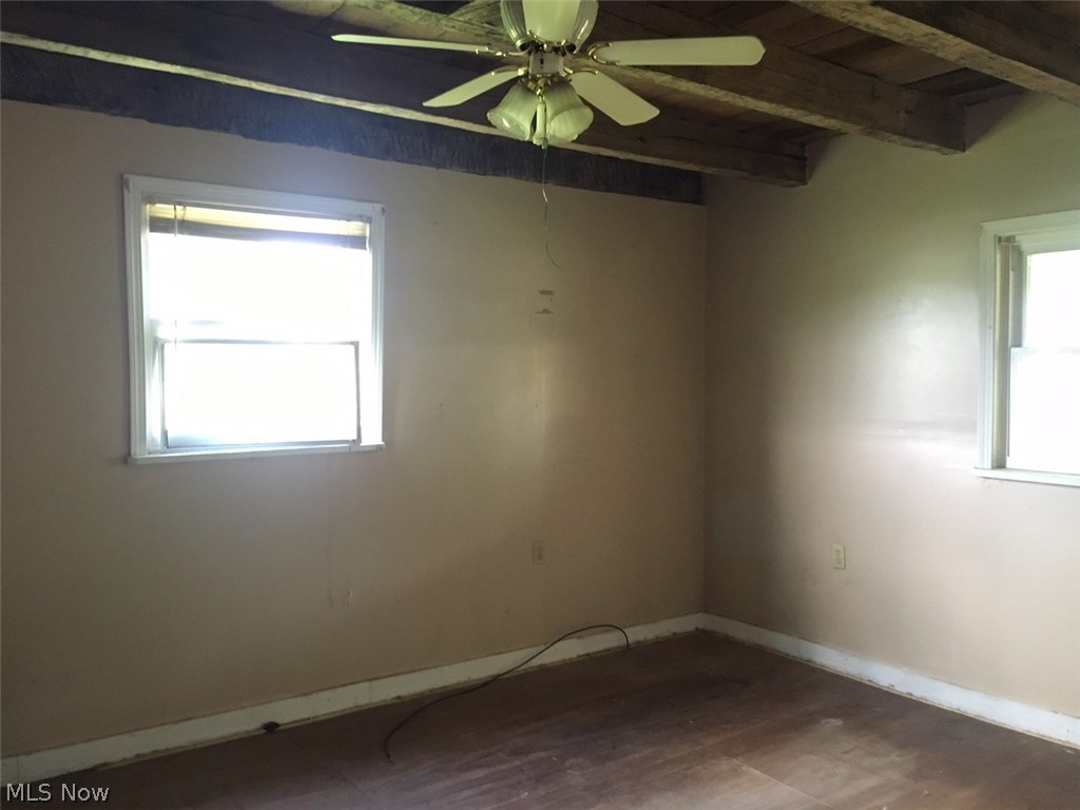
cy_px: 405
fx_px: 905
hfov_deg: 61.7
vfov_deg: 48.2
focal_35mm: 29
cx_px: 540
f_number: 2.2
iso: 200
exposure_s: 1/20
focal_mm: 4.15
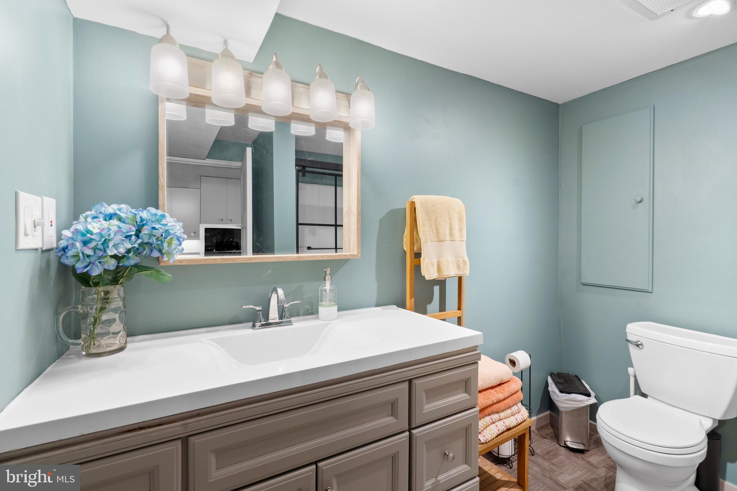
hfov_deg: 96.7
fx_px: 328
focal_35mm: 16
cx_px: 368
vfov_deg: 73.7
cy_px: 246
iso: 800
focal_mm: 16
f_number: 8
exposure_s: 1/13
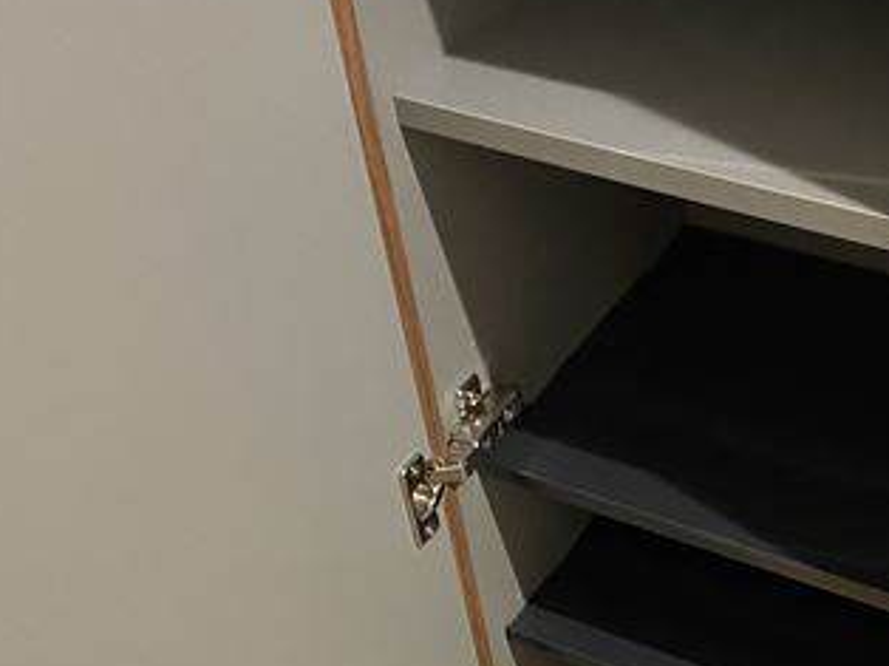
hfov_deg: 35.1
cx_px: 705
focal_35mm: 53
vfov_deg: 26.6
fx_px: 1360
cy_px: 595
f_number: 1.8
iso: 500
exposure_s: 1/25
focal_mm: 4.25
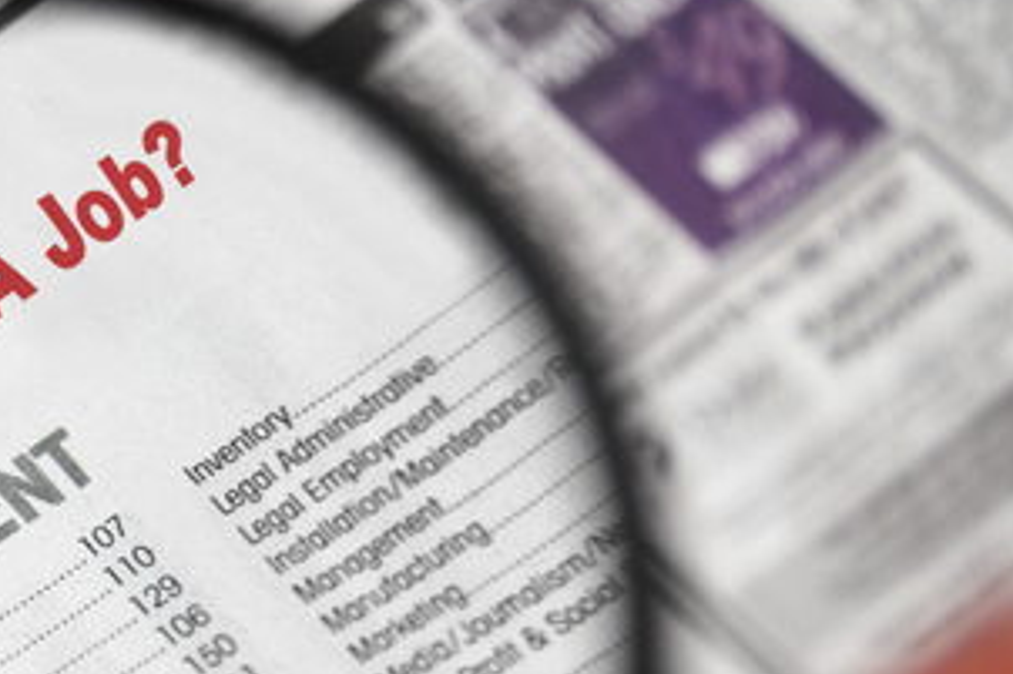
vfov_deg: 7.6
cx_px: -92
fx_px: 5062
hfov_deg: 11.3
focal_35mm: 180
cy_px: 543
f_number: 3.5
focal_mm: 50
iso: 200
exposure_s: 1/500
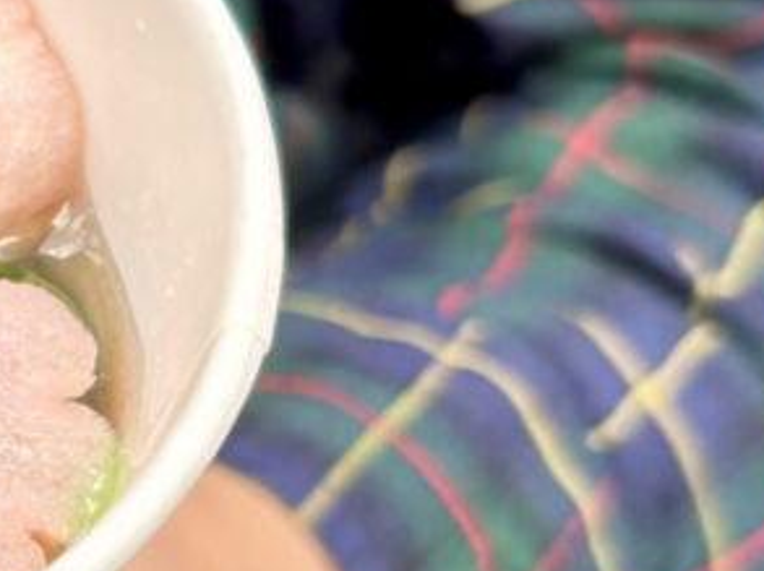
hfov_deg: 18.3
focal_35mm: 91
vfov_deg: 16.2
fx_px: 2006
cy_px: 310
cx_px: -490
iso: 80
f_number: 1.6
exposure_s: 1/121
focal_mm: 5.96
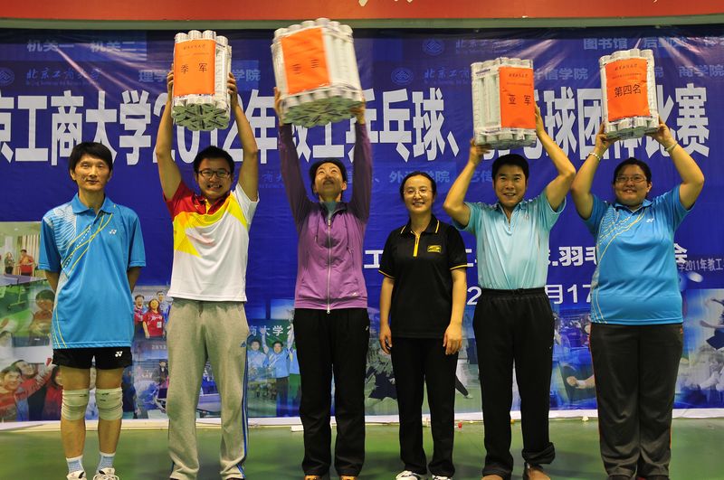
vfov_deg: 34.1
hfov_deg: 49.6
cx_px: 362
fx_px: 783
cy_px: 240
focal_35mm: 39
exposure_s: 1/10
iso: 500
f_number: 6.3
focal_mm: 26
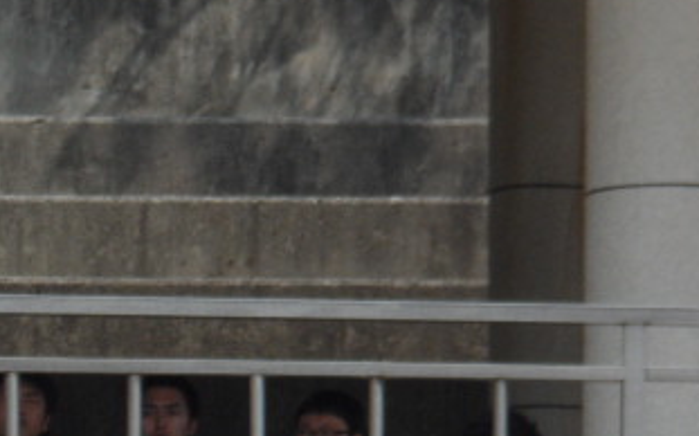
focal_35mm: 454
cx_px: -436
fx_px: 8644
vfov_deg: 2.9
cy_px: 470
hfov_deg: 4.6
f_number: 5.9
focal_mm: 24.5
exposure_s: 1/350
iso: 80
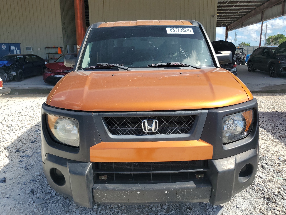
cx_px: 143
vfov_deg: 53.1
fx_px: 215
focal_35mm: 26
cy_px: 108
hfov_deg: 67.3
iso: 50
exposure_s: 1/2500
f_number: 1.5
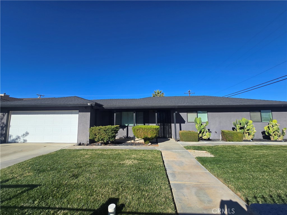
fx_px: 108
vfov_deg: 89.9
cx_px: 144
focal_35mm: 13
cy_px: 108
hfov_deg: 106.2
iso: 50
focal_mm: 2.2
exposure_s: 1/2737
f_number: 2.2
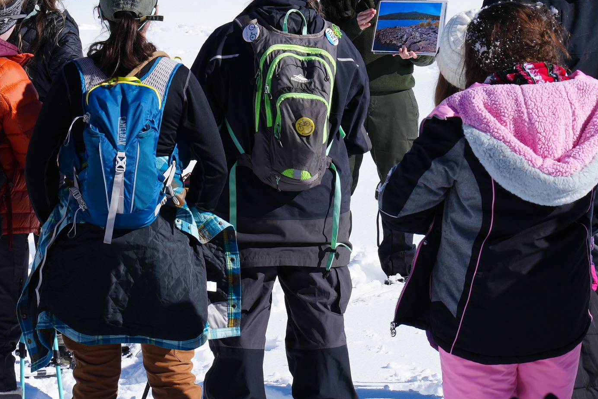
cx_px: 422
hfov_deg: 9.4
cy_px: 16
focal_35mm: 219
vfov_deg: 6.3
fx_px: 3638
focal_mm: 70
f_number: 10
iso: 100
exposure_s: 1/200
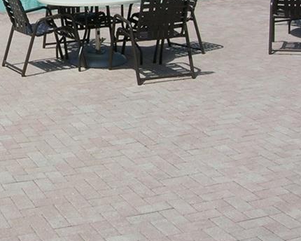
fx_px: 704
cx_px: 34
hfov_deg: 23.5
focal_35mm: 79
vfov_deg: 18.9
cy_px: 2
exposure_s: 1/830
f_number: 4.9
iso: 50
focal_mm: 5.7
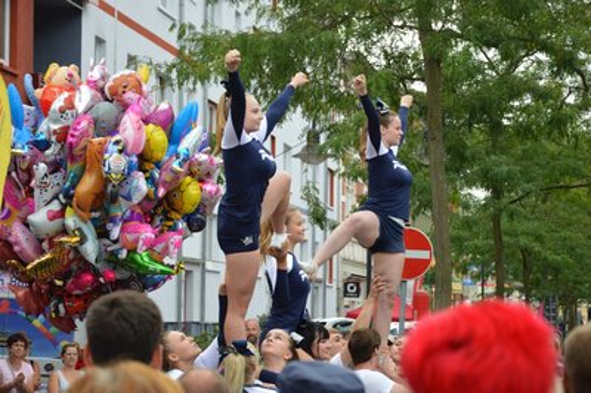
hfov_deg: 18.2
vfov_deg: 12.2
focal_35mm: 112
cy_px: 196
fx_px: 1845
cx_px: 296
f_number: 5.6
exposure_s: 1/125
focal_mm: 75
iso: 110
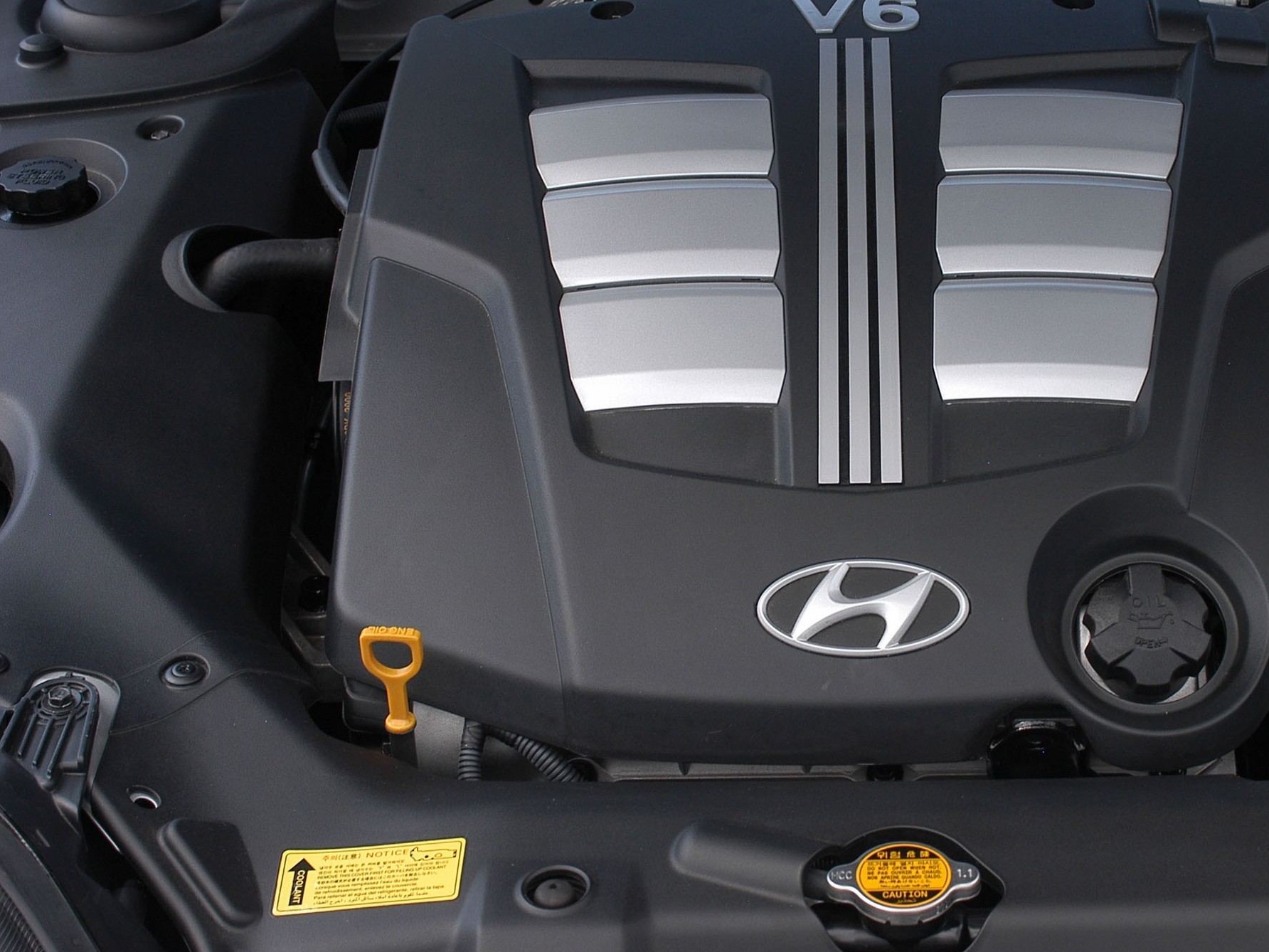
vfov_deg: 20.8
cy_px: 404
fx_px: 2591
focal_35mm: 71
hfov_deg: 27.3
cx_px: 879
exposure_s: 1/100
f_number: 9
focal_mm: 35
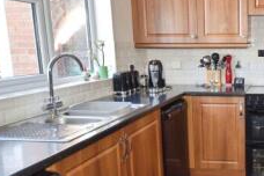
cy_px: 106
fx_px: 315
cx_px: 255
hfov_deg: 40.6
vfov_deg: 31.1
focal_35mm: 43
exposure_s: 1/60
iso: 800
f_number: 4
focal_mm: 10
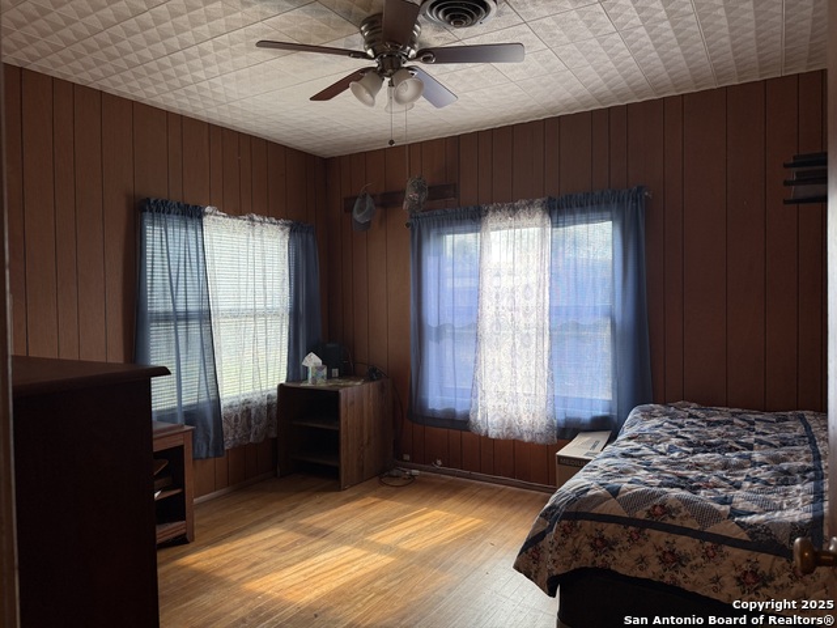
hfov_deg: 71.6
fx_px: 580
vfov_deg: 56.8
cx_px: 418
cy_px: 314
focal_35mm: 24
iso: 125
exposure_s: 1/120
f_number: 1.78
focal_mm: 6.76
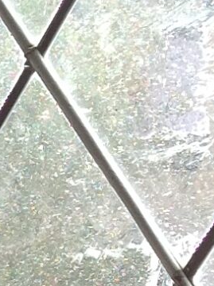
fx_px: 2057
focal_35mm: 249
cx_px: -402
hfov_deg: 5.6
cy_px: 597
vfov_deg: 7.6
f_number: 2.4
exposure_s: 1/120
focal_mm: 4.28
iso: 50
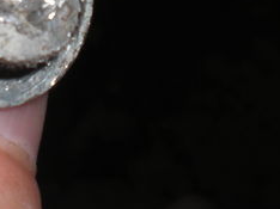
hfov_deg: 18.6
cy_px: 2
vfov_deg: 14.0
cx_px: 29
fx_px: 840
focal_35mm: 104
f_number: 5.6
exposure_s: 1/30
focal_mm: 6.3
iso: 64
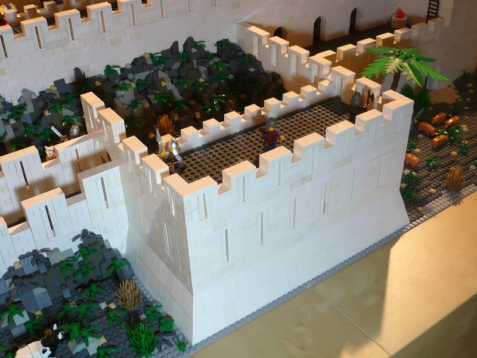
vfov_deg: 36.0
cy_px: 179
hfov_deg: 46.8
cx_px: 238
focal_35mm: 40
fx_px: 551
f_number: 3.3
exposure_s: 1/30
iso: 125
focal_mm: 6.6
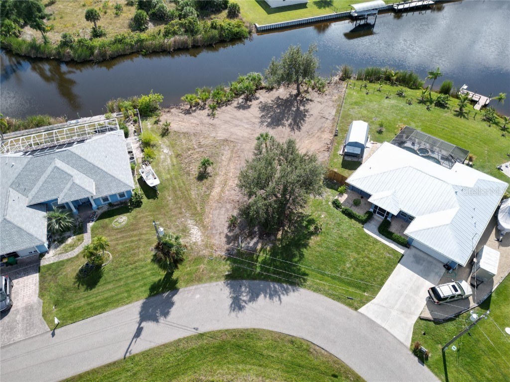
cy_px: 191
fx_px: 354
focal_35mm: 24
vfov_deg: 56.8
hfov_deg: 71.6
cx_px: 255
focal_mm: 6.72
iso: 200
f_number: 1.7
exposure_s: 1/3200
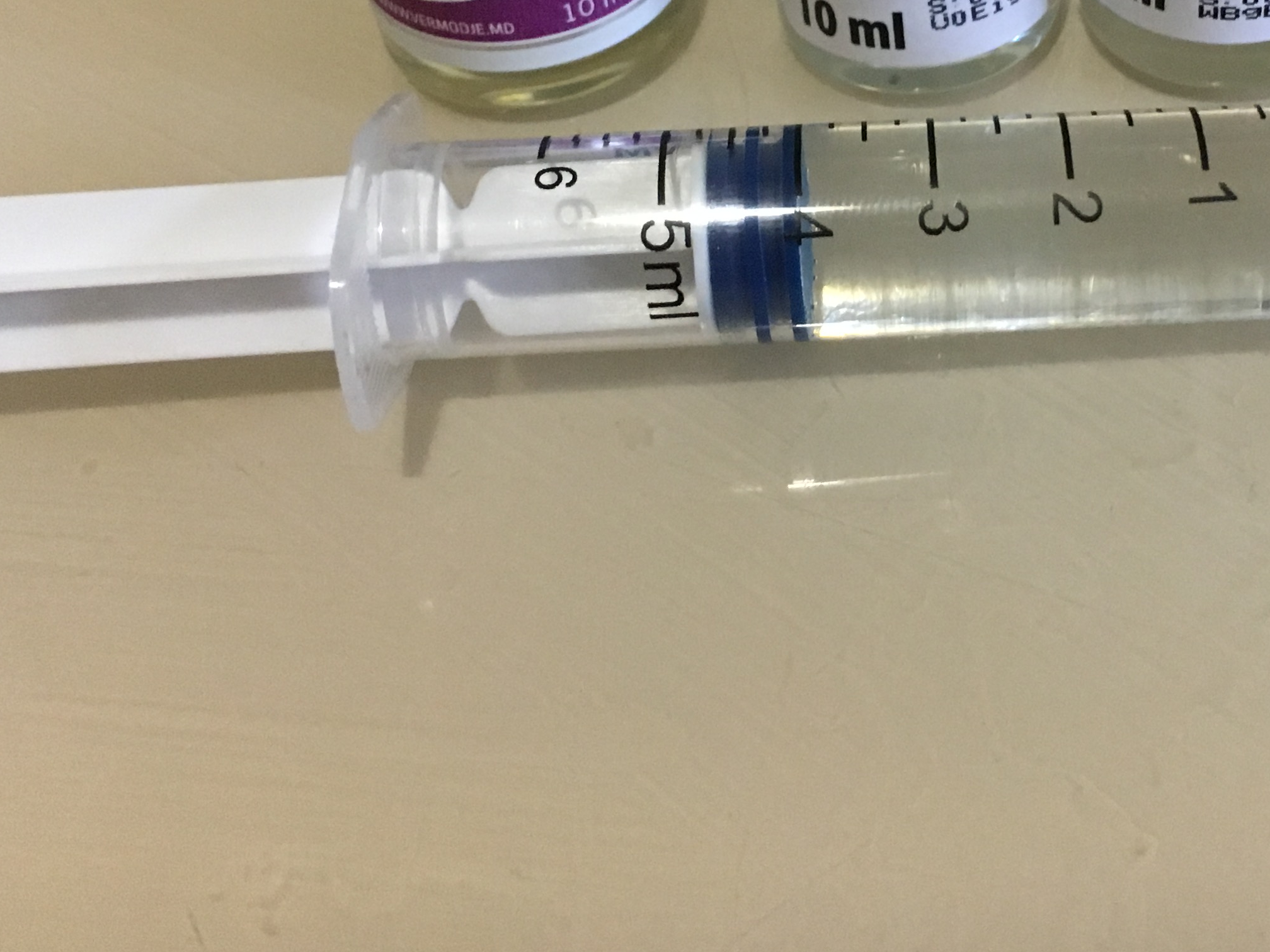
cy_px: 126
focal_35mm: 58
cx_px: 970
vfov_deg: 24.6
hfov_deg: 32.5
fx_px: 2128
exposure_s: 1/25
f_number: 2.2
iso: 200
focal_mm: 4.15
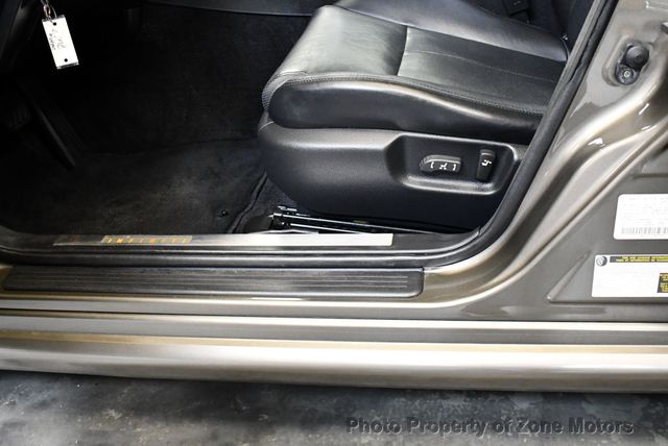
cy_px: 223
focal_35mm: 36
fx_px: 669
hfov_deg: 53.1
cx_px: 334
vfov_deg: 36.9
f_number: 3.5
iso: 3200
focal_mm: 18
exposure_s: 1/100
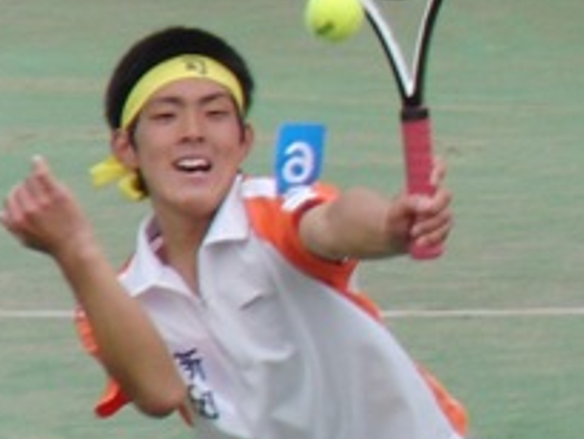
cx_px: 869
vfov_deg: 1.4
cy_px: 391
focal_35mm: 1054
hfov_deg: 1.9
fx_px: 17792
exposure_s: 1/800
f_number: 4.6
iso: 100
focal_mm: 59.8
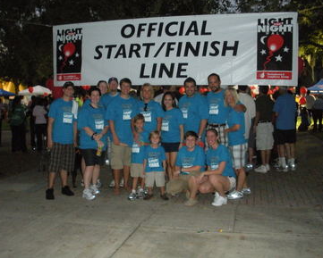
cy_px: 128
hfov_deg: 47.9
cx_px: 168
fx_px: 363
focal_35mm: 38
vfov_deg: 39.2
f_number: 3.5
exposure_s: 1/60
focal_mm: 6.3
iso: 800
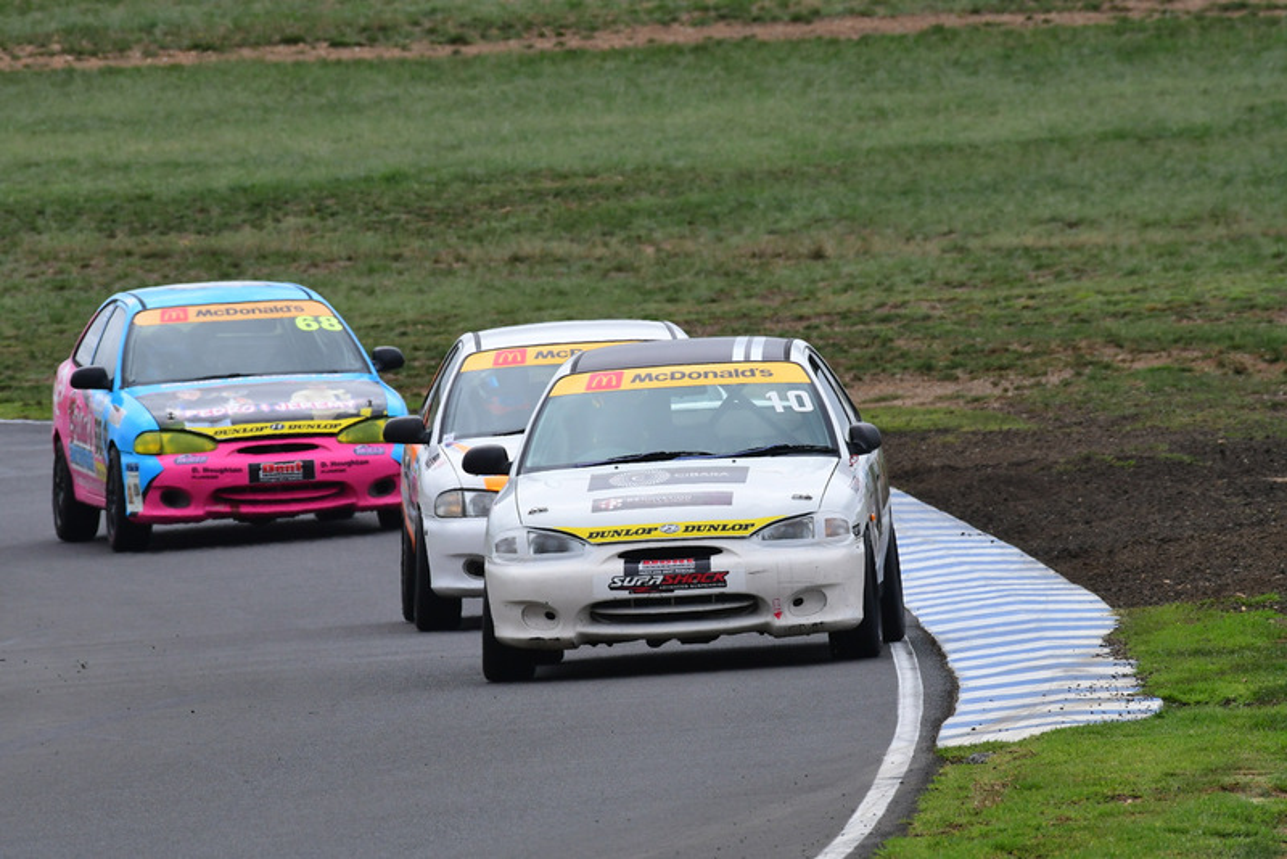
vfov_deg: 1.9
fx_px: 25748
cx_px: 644
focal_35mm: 720
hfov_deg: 2.9
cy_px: 430
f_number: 13
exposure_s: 1/640
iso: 640
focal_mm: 480
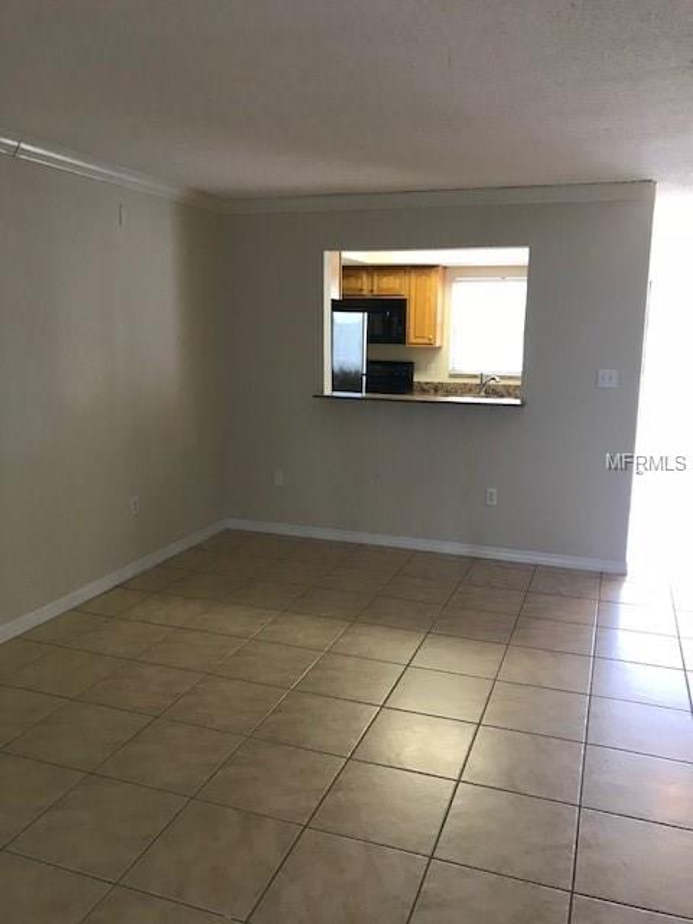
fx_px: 747
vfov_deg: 63.4
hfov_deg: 49.7
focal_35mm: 28
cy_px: 462
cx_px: 346
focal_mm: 3.99
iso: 40
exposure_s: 1/15
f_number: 1.8
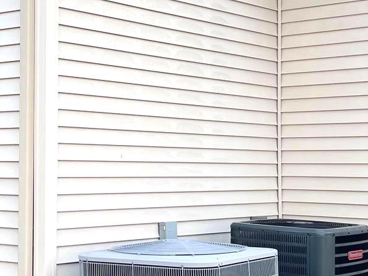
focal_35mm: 89
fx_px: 947
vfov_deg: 16.6
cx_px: 65
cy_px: 124
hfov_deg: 21.7
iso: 50
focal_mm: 5.7
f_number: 1.5
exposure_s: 1/1159
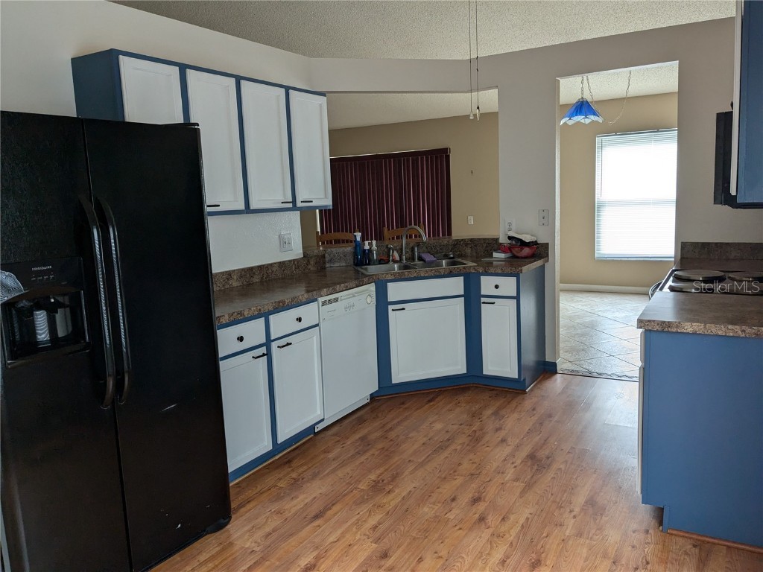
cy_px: 286
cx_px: 382
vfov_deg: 51.4
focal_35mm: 27
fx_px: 595
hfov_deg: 65.3
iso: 74
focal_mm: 4.38
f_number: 1.73
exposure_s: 1/60
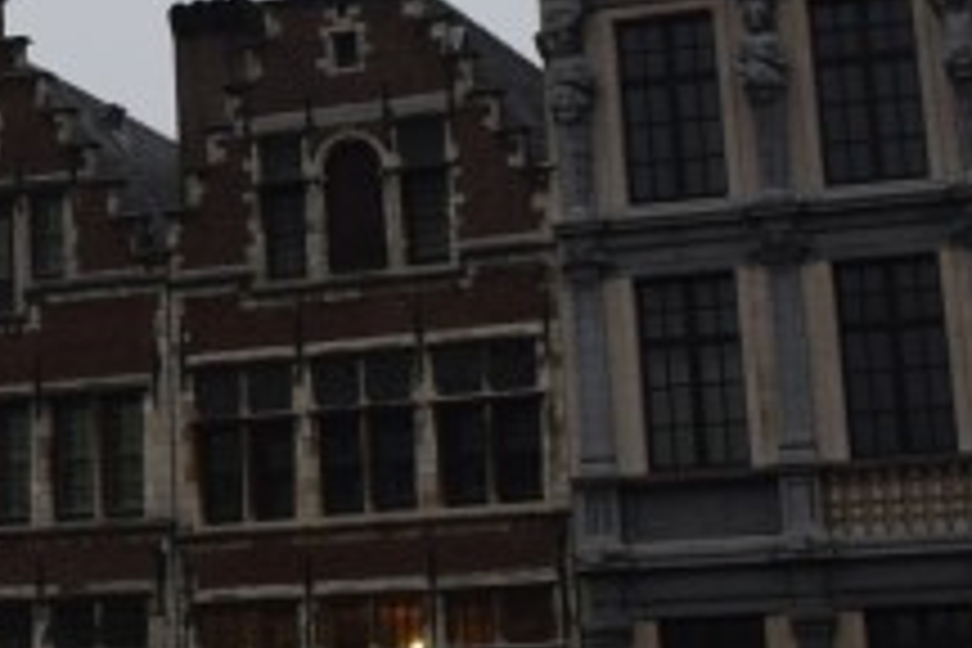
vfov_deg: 10.3
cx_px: -572
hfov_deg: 14.7
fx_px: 3456
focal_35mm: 128
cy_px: -360
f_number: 5
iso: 400
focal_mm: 18
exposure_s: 1/100
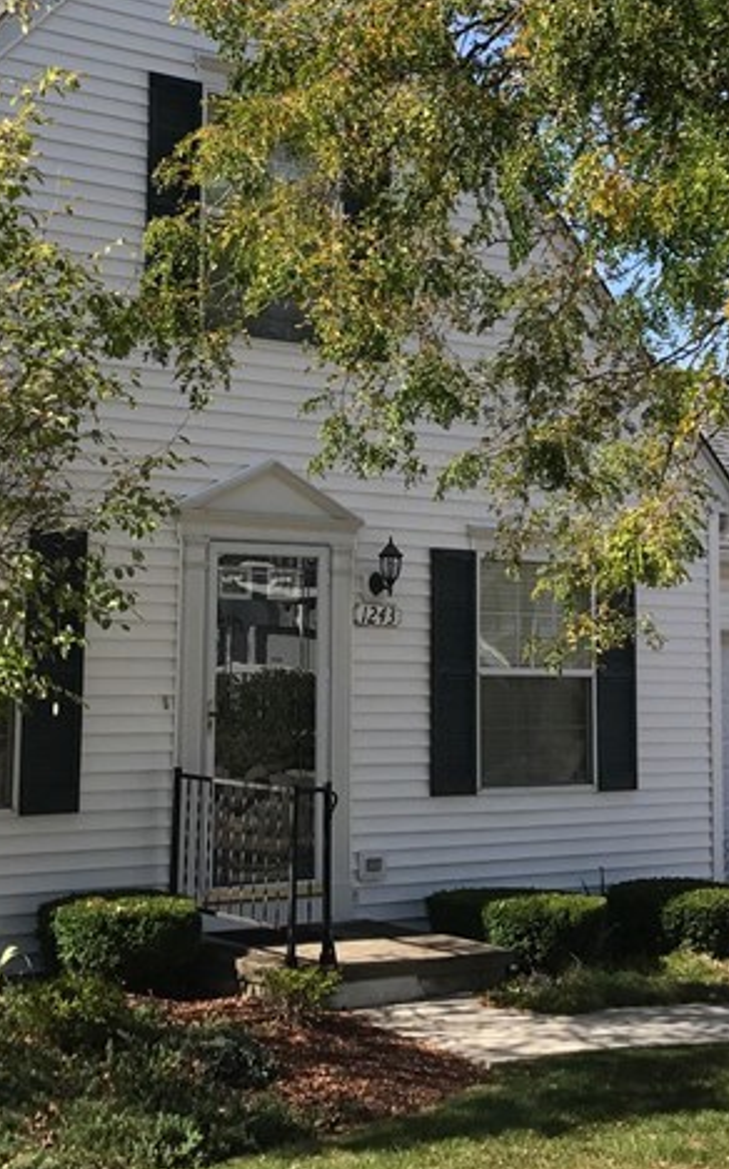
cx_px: 290
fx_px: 2069
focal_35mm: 65
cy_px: 410
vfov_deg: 31.3
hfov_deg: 20.0
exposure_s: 1/1473
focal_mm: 3.99
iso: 20
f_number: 1.8
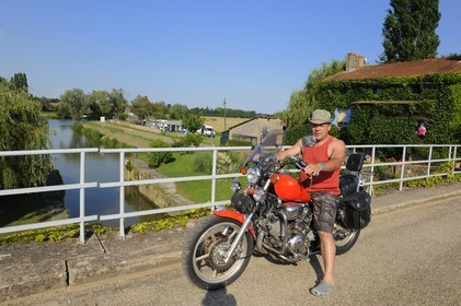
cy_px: 153
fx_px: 307
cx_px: 230
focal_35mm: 24
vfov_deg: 53.1
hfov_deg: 73.8
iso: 200
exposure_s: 1/160
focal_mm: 24
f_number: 14
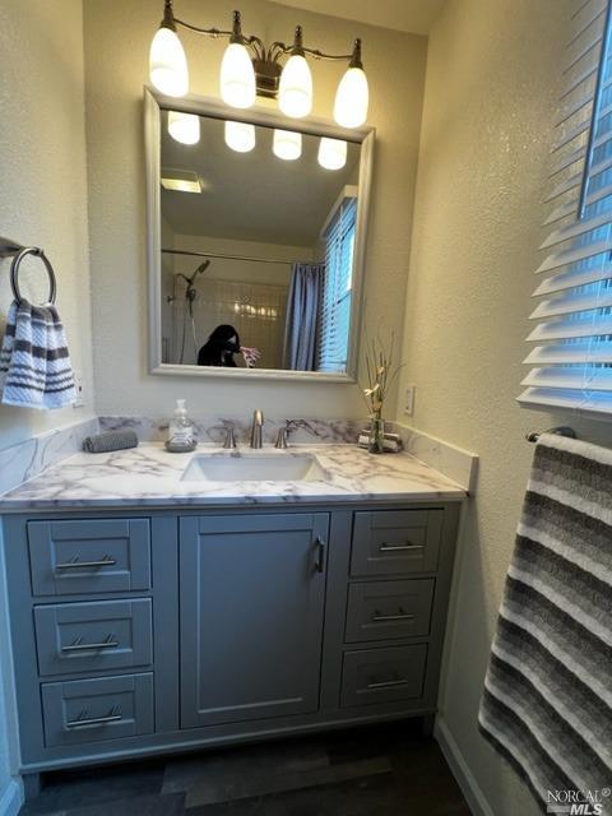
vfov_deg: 106.2
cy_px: 408
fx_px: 306
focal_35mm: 13
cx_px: 306
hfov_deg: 89.9
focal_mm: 1.57
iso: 80
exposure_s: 1/120
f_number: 1.8
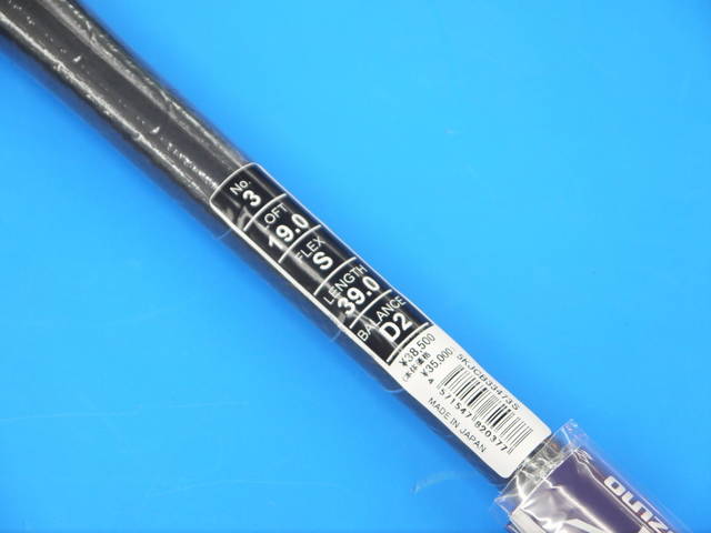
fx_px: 1602
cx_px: 356
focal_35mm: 78
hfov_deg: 25.0
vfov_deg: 18.9
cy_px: 266
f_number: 5.5
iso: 500
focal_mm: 39
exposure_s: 1/80
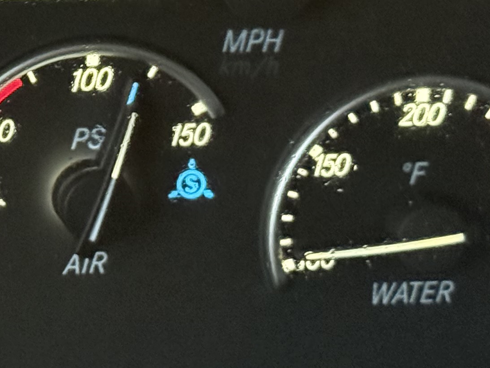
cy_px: 10
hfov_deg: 10.9
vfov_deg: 8.4
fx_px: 2506
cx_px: -136
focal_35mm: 177
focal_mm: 6.76
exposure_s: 1/36
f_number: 1.78
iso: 500
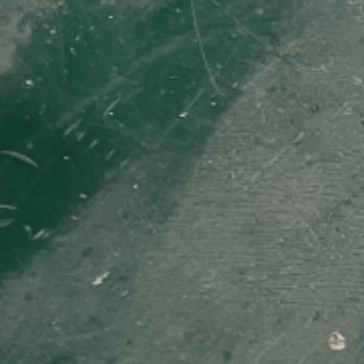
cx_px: 937
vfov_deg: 13.8
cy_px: 161
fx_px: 1499
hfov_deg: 11.1
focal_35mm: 126
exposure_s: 1/50
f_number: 1.5
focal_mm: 5.7
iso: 320
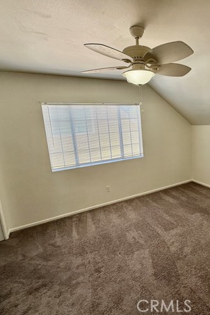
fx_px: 175
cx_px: 155
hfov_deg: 59.0
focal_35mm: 20
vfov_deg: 83.9
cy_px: 153
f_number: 2.2
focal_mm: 2.22
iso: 80
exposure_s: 1/120
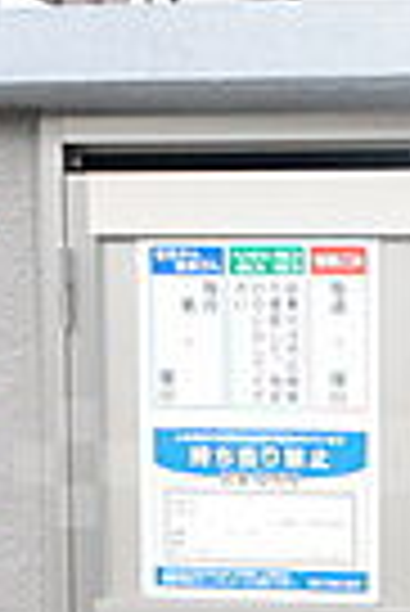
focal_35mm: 85
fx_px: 1448
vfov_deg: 23.6
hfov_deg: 15.4
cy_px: 464
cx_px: 520
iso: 1600
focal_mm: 16
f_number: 9
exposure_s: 1/320
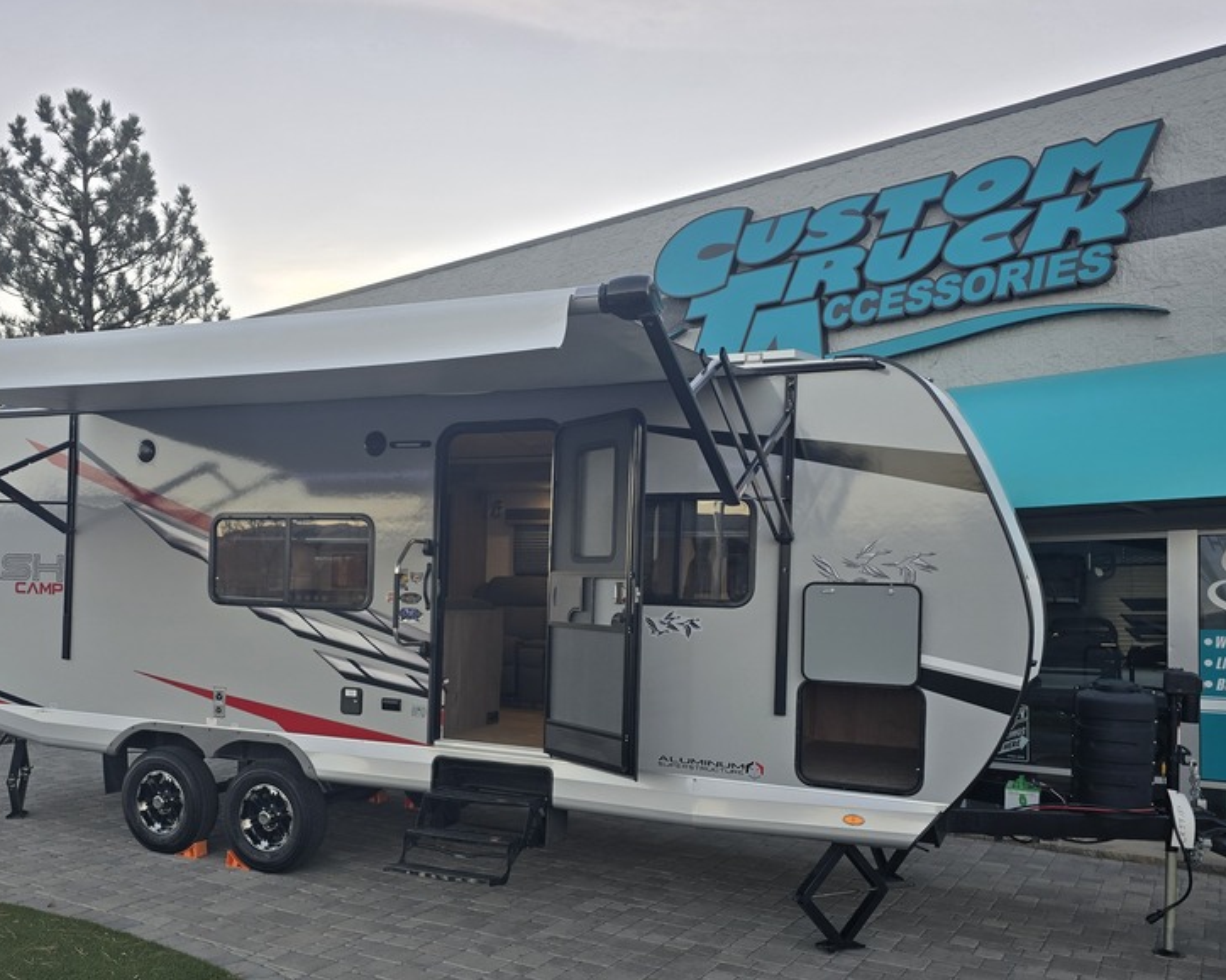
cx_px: 479
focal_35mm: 31
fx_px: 1125
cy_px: 614
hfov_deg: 56.7
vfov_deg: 46.7
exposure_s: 1/180
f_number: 1.7
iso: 32
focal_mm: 6.3
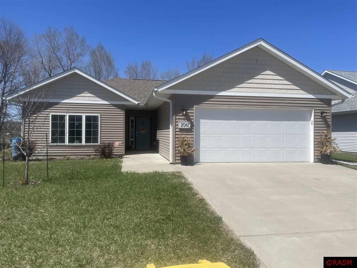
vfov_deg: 53.1
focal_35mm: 26
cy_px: 134
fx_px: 268
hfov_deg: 67.3
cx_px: 178
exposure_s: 1/5051
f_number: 1.6
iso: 32
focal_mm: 4.2
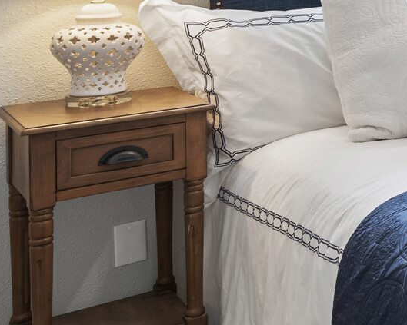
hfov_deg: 17.7
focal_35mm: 69
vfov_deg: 20.4
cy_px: -91
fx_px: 831
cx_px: 846
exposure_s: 1
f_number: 6.7
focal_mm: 16
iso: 100
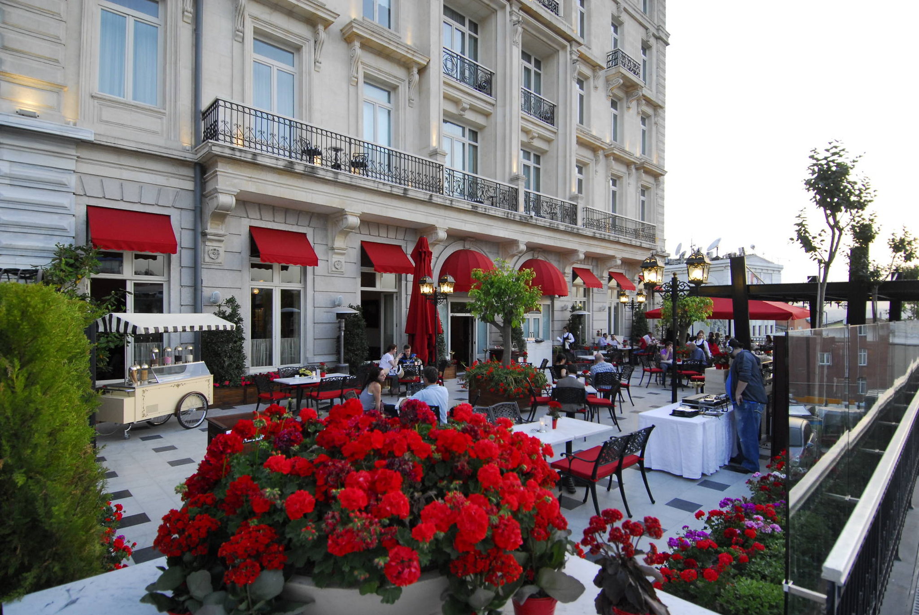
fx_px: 460
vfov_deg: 67.5
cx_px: 460
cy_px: 308
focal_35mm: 18
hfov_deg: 89.9
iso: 560
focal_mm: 12
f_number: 4.8
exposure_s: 1/60
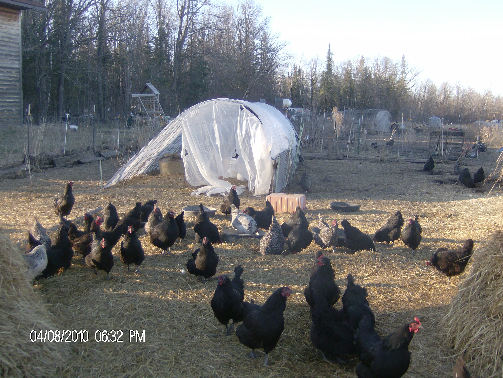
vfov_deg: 39.7
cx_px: 252
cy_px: 189
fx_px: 524
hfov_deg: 51.3
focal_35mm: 36
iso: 100
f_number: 2.8
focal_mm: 6
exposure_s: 1/366
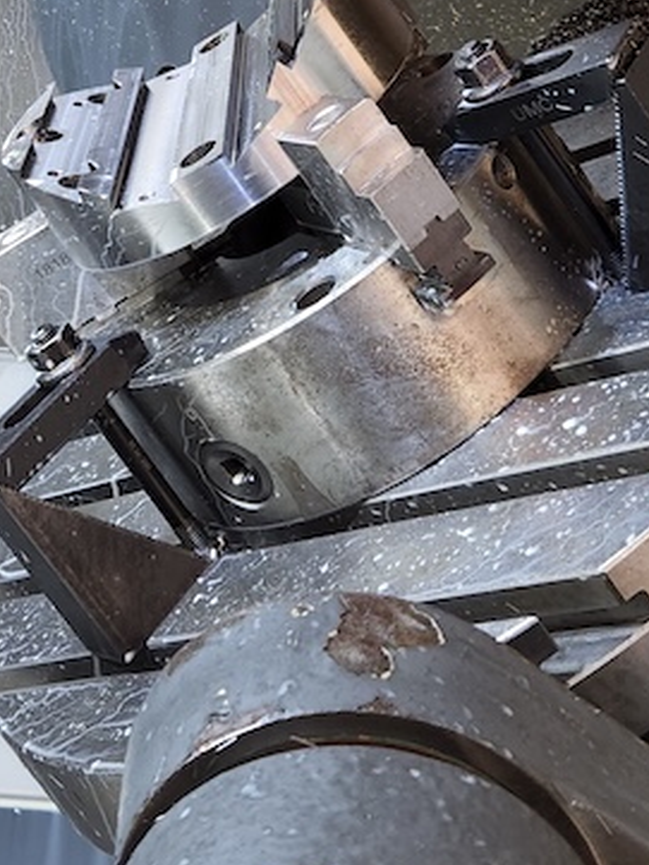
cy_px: -13
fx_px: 1699
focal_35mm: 68
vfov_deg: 26.9
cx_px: 146
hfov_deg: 21.4
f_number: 1.8
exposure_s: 1/100
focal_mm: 5.4
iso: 250
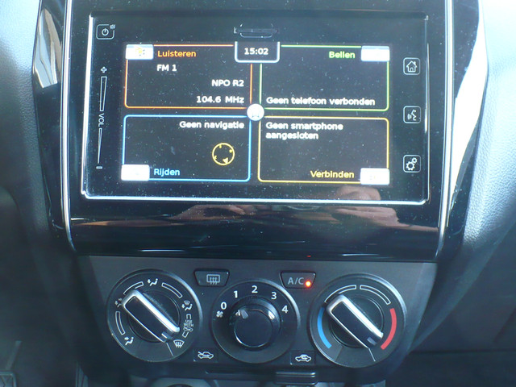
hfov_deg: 34.9
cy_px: 194
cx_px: 258
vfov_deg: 26.6
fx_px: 820
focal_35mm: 55
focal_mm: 6.1
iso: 200
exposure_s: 1/8
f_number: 2.8
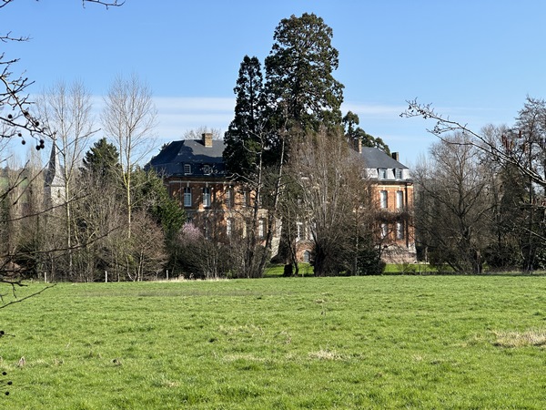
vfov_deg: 19.1
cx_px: 273
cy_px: 205
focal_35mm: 77
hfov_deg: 25.3
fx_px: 1215
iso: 32
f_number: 2.8
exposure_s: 1/511
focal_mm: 9
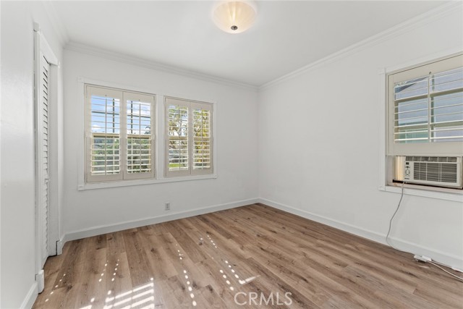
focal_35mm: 14
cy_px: 154
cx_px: 232
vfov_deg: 81.2
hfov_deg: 104.2
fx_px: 180
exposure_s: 1/25
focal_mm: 14
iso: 200
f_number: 6.3
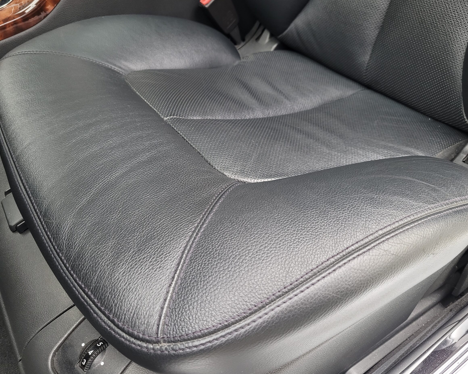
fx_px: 388
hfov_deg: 62.2
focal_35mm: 28
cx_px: 232
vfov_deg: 51.5
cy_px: 188
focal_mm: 5.4
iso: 250
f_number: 1.8
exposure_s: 1/40
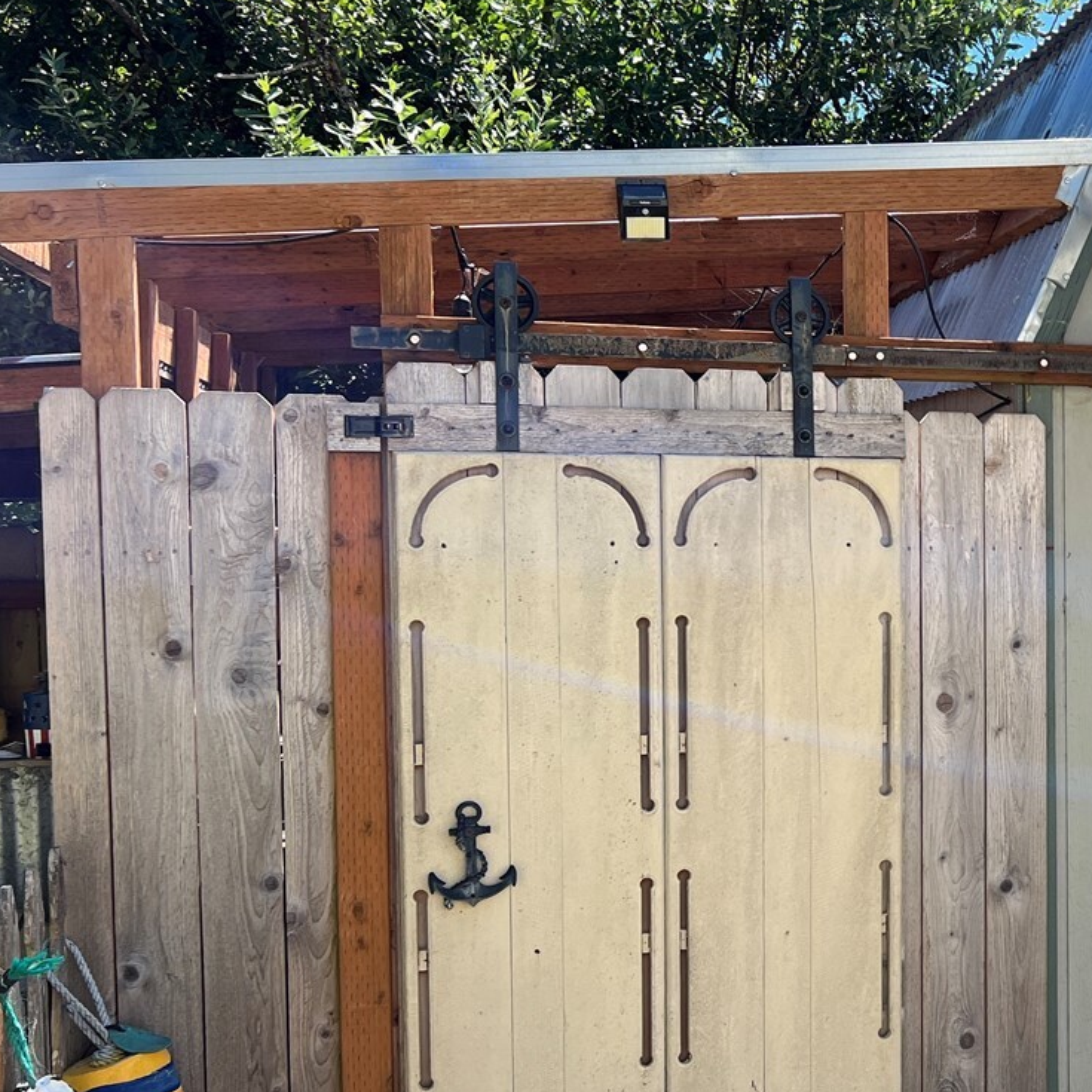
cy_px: 634
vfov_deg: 34.0
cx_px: 1138
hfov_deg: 31.0
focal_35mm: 50
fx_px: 1785
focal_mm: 5.7
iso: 50
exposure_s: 1/1295
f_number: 1.5
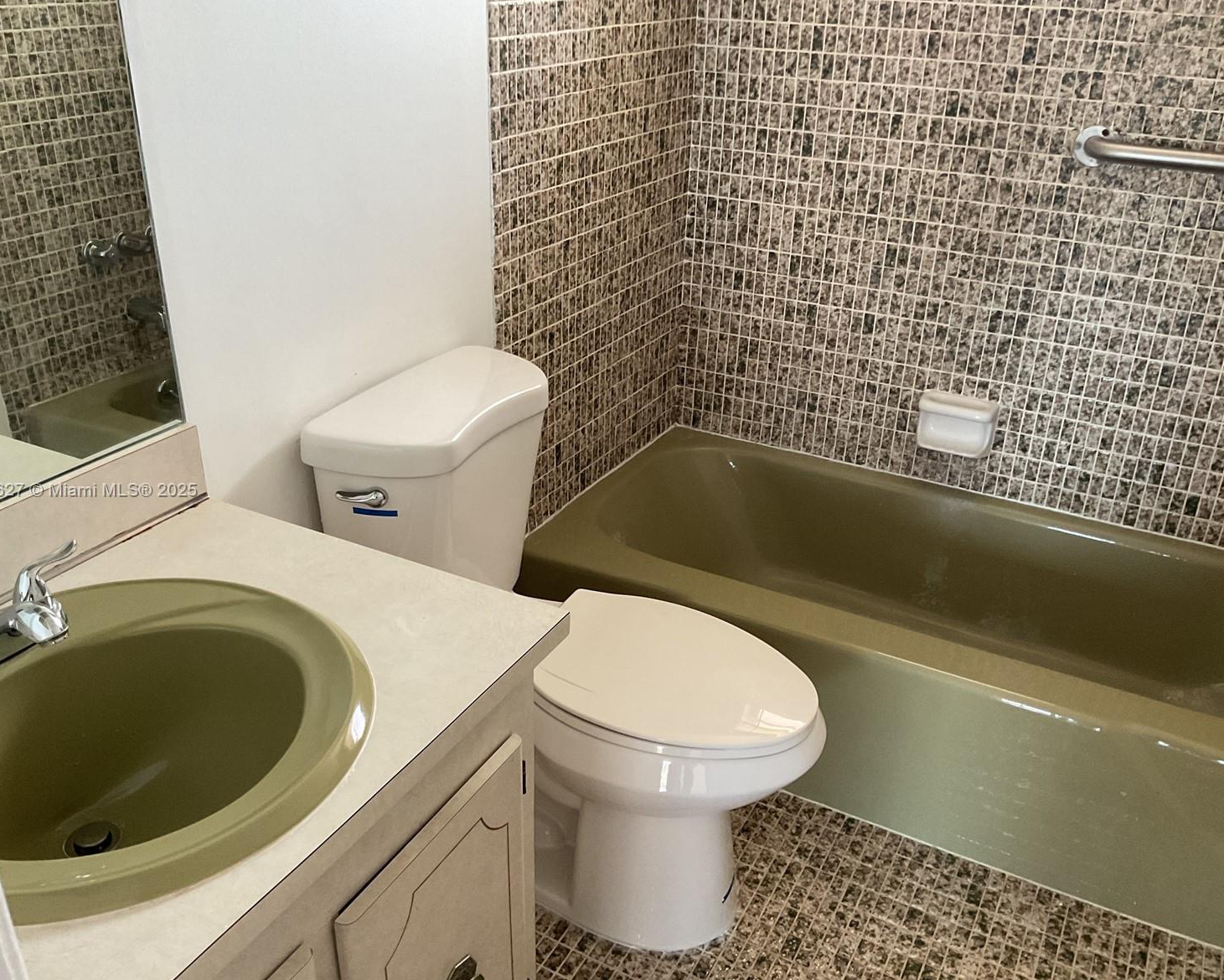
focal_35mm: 31
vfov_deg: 47.1
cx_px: 599
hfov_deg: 57.2
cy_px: 491
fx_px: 1123
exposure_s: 1/60
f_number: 1.8
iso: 125
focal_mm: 3
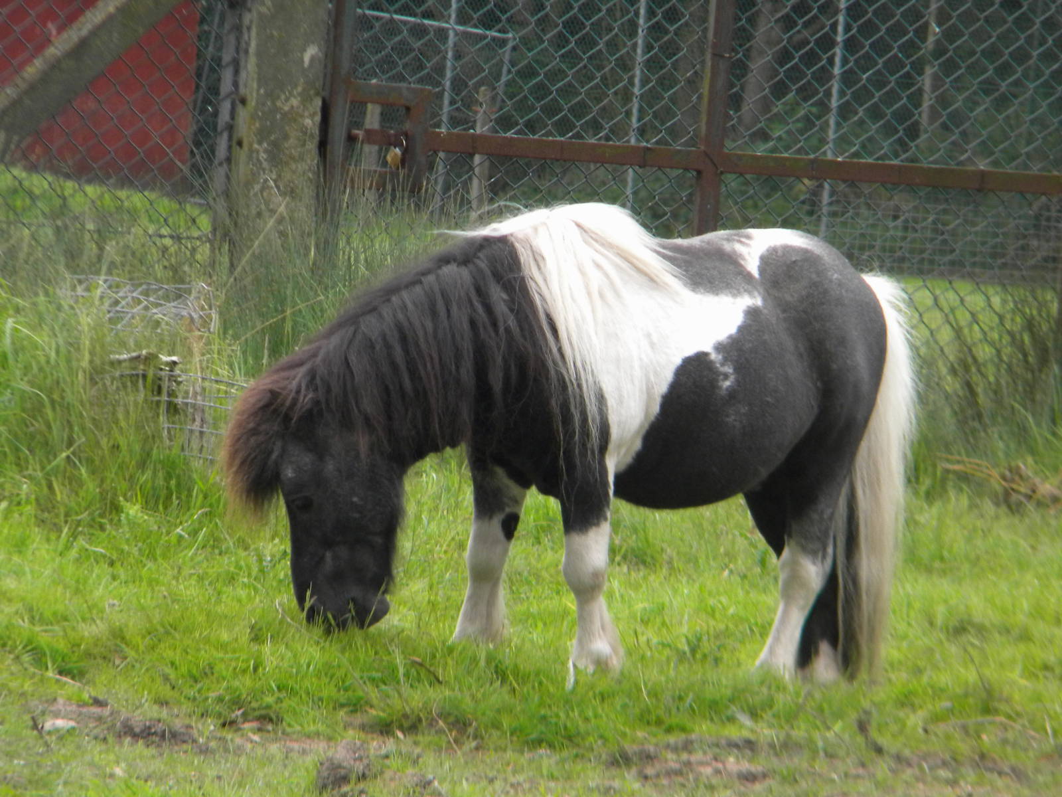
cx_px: 531
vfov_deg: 3.6
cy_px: 398
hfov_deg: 4.8
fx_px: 12701
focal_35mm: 414
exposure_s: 1/250
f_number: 5.4
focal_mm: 75
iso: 193
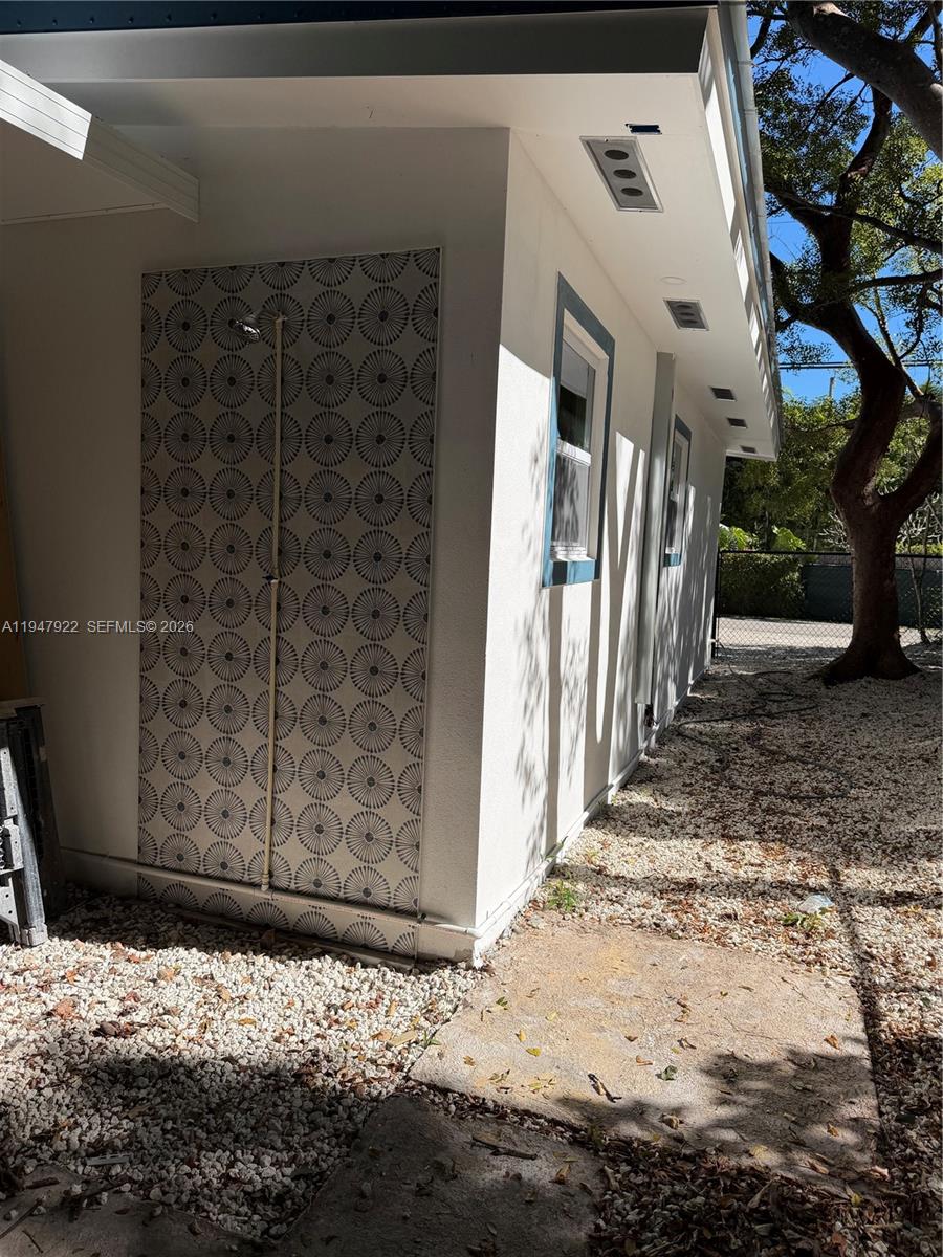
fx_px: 872
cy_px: 628
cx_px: 472
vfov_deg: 71.6
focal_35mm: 24
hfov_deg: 56.8
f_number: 1.78
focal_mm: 6.76
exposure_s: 1/4975
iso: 80
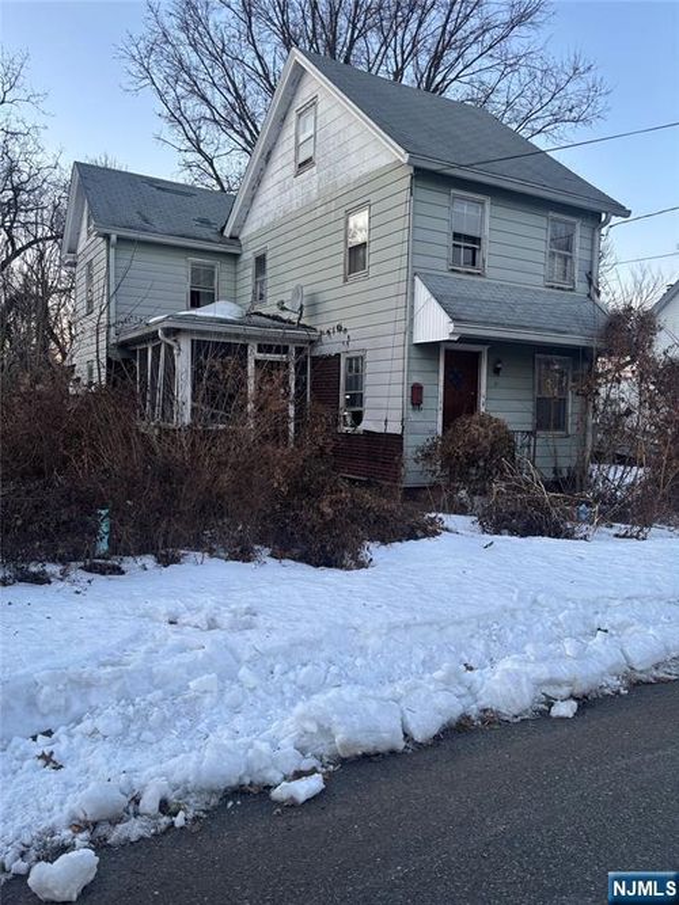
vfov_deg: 67.3
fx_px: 680
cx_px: 340
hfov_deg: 53.0
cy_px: 452
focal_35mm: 26
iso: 100
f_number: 1.6
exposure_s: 1/121
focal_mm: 5.96
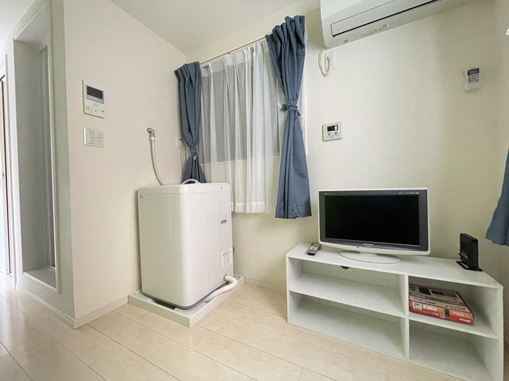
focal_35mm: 14
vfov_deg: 85.7
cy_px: 190
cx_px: 254
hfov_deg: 102.1
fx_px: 206
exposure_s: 1/30
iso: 1600
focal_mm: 1.55
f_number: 2.4
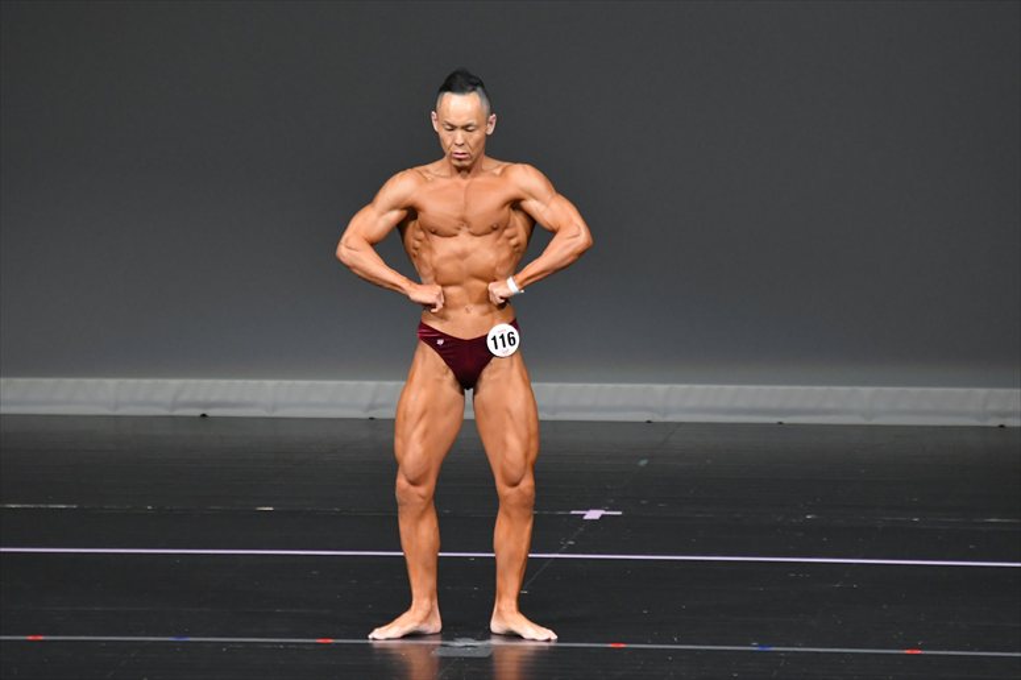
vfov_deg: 4.0
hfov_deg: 6.0
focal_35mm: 345
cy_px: 340
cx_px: 510
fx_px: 9780
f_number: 5.6
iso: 4000
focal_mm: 230
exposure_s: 1/400
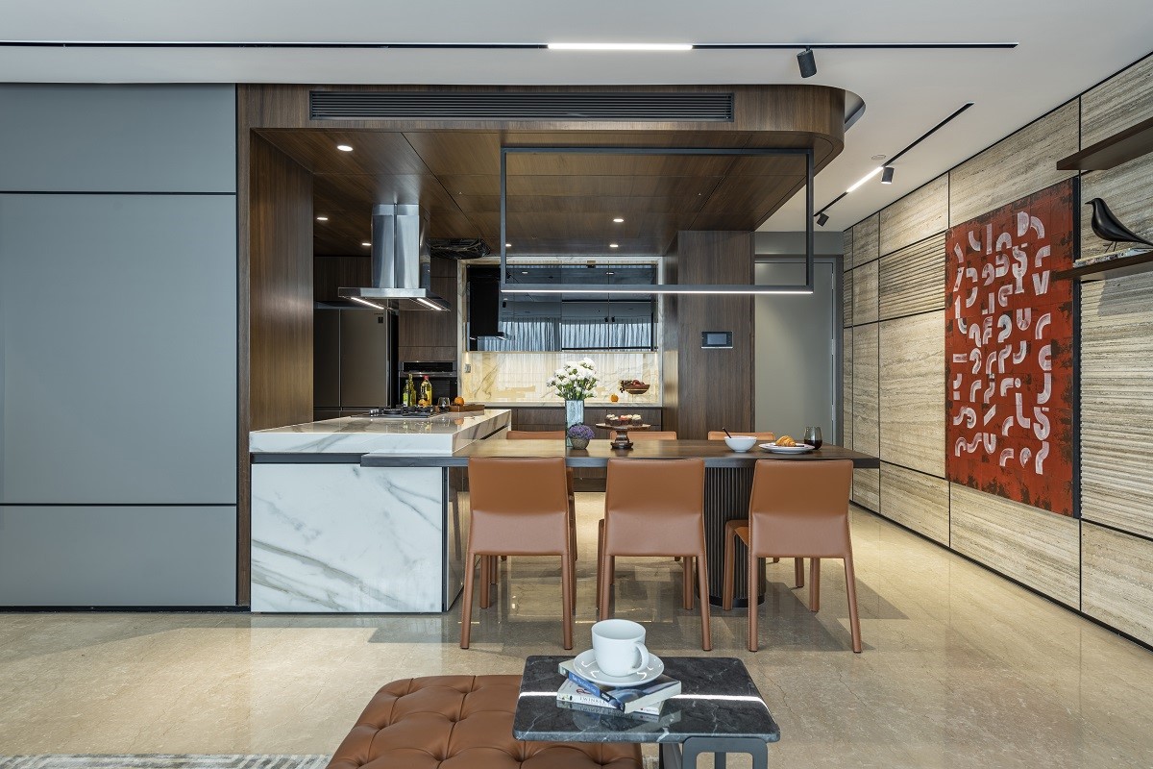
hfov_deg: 78.6
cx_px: 576
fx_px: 705
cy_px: 384
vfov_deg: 57.2
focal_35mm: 22
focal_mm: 22
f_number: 8
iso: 100
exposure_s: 1/40
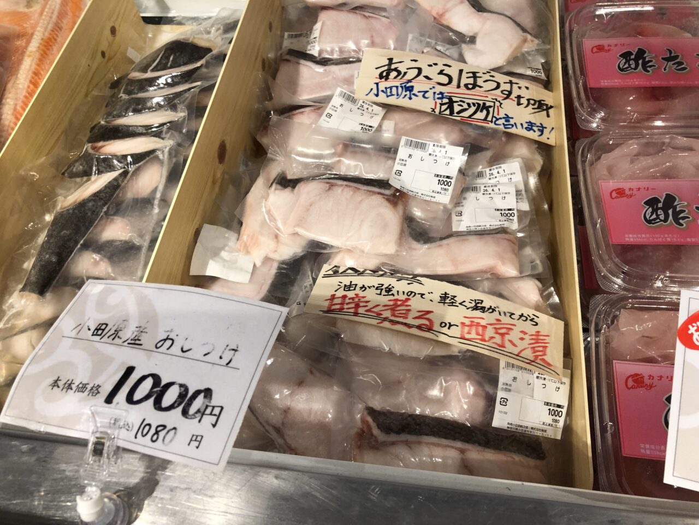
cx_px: 350
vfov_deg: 49.7
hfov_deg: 63.4
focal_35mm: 28
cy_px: 262
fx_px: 565
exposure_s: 1/33
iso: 32
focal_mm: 4
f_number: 1.8
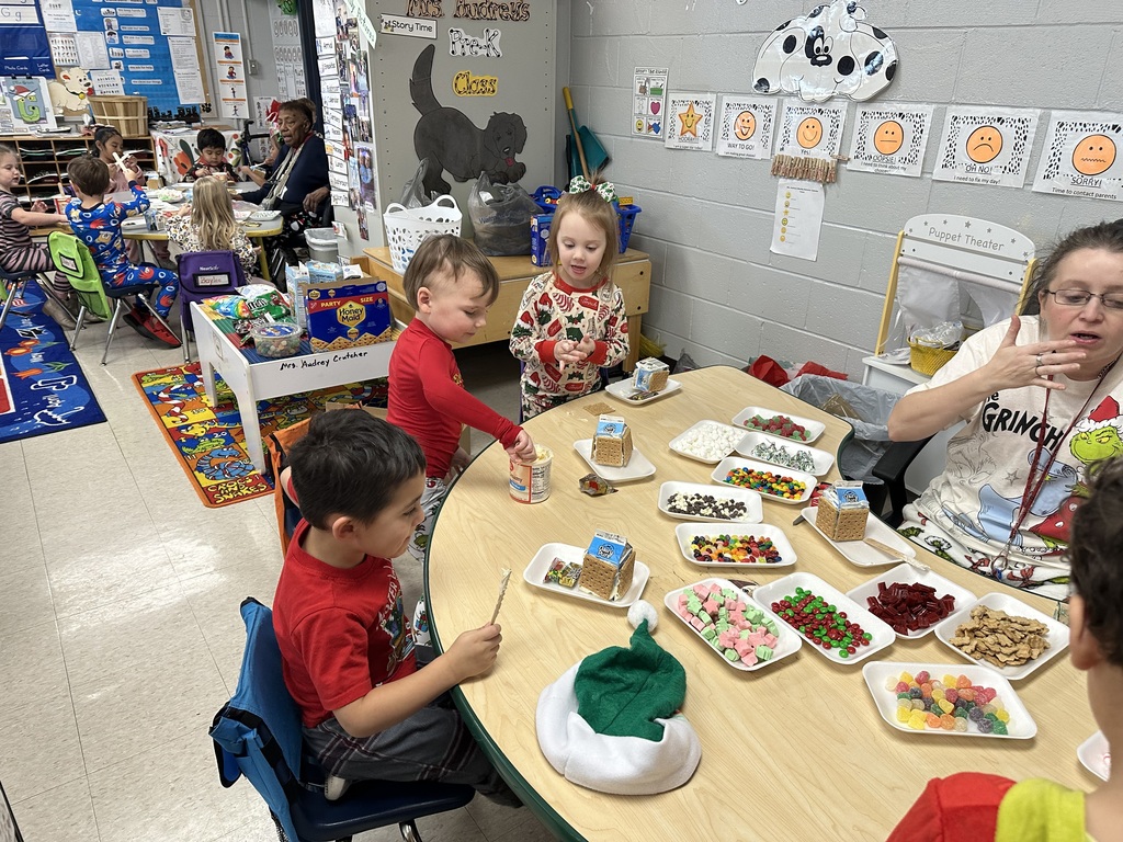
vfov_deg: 56.8
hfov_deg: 71.6
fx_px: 779
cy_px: 421
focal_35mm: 24
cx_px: 562
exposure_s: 1/120
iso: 200
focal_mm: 6.86
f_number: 1.78
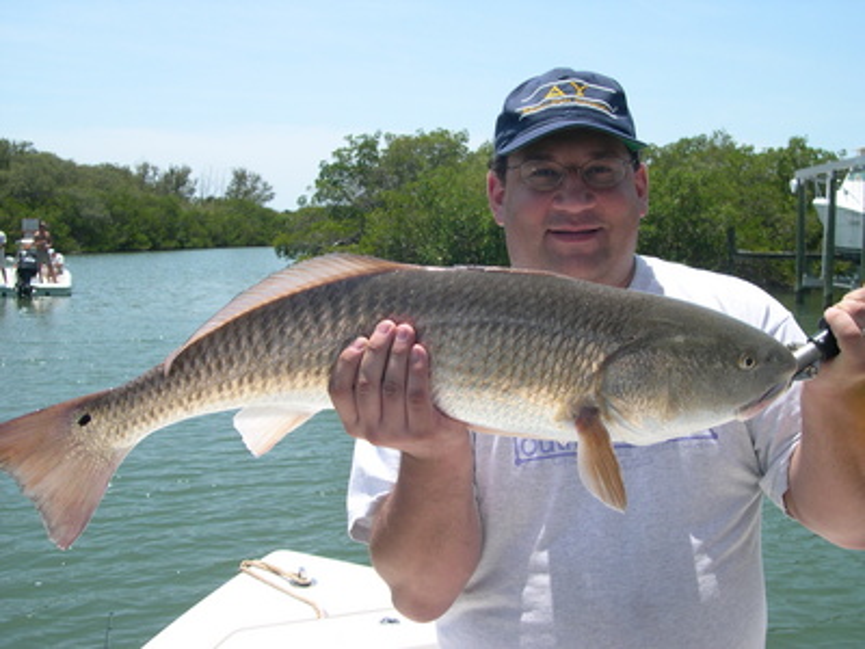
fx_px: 950
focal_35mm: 38
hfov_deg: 49.0
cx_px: 432
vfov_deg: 37.7
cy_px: 324
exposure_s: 1/155
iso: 100
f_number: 7.6
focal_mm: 8
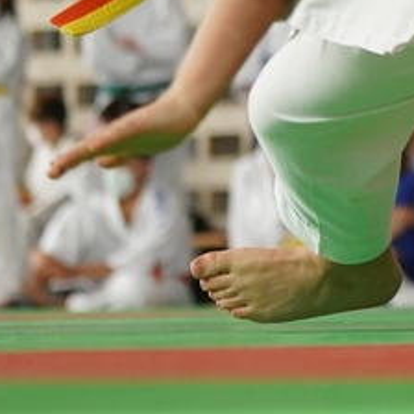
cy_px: -104
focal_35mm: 432
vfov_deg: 4.0
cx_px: 702
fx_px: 5845
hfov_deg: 4.0
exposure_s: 1/800
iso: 2000
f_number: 4
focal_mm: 95
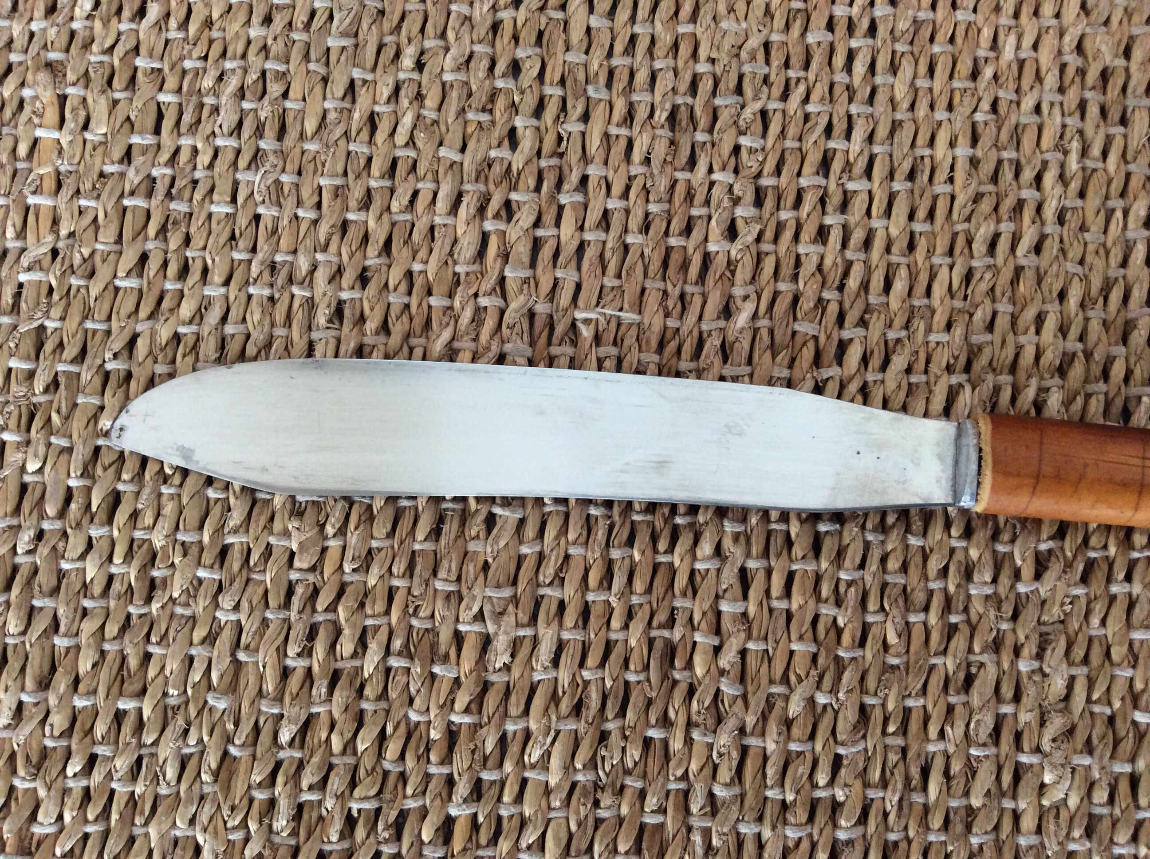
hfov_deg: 56.9
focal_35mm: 32
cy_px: 430
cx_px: 575
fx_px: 1062
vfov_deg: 44.1
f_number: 2.4
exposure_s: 1/25
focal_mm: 3.3
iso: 160
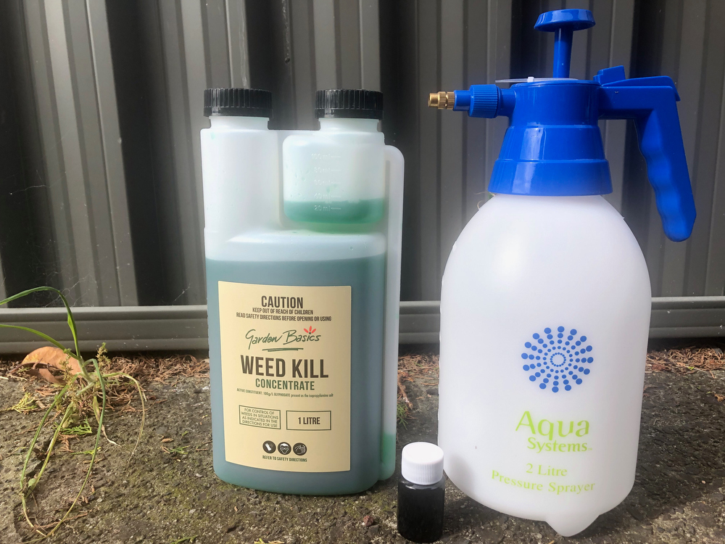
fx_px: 586
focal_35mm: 28
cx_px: 362
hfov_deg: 63.4
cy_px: 272
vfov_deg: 49.7
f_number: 1.8
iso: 20
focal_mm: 3.99
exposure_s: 1/1066
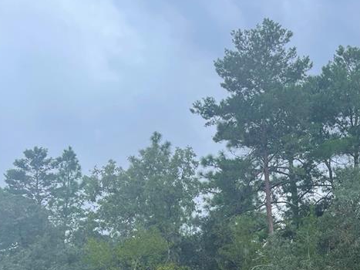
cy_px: 255
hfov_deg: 31.3
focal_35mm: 57
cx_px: 359
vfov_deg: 24.7
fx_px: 593
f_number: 1.6
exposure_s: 1/1038
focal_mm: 5.1
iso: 32
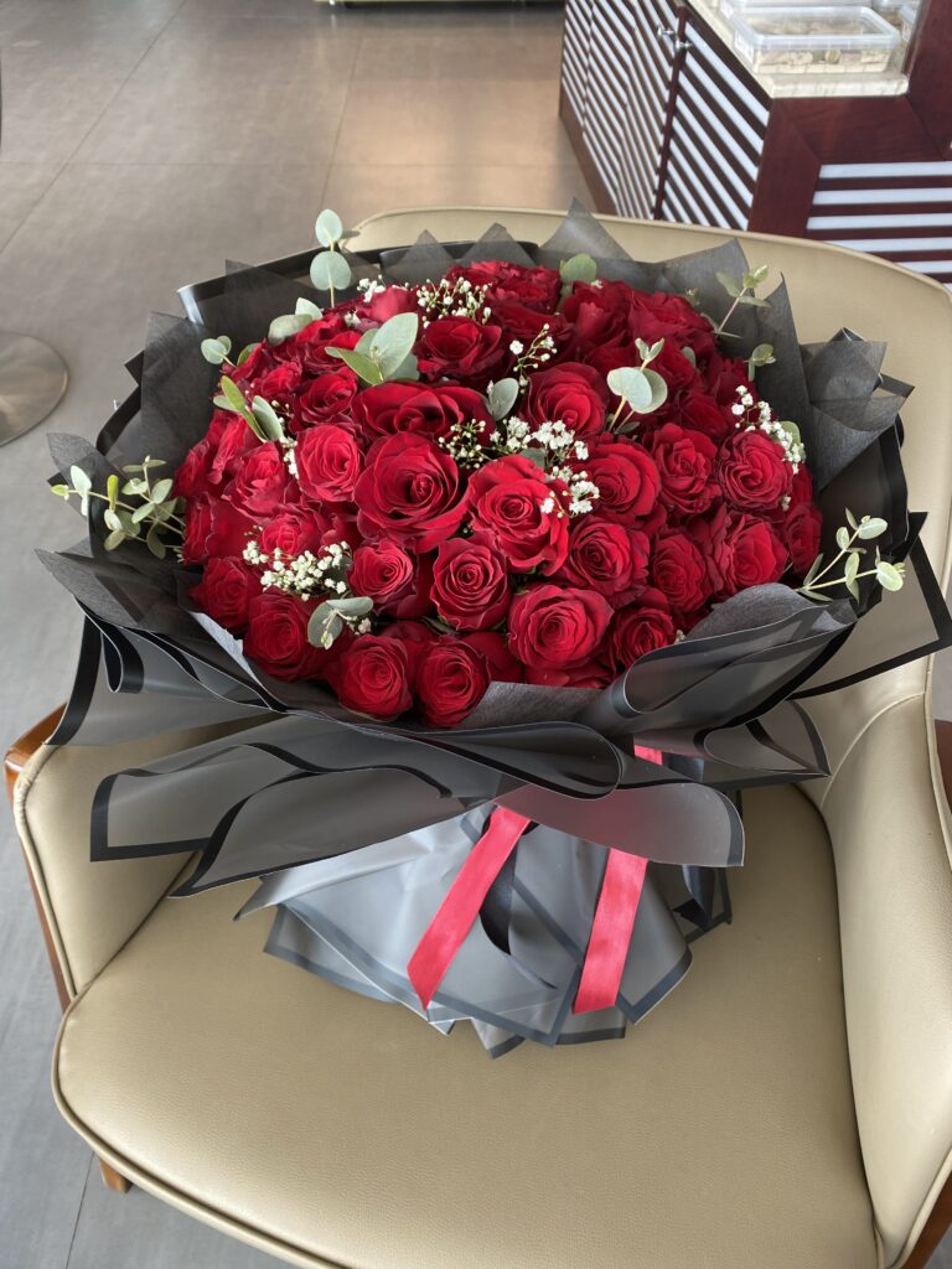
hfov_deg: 53.1
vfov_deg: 67.3
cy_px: 634
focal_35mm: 26
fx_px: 953
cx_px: 476
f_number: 1.8
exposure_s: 1/121
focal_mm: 4.25
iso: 80
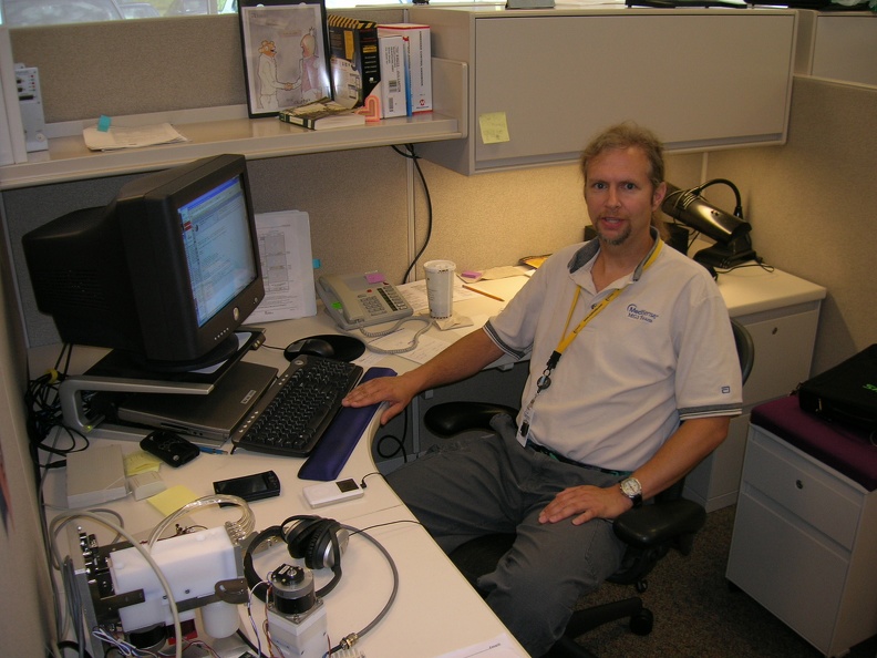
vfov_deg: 41.8
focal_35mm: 34
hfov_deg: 54.0
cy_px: 329
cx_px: 438
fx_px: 861
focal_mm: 5.7
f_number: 2.9
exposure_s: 1/30
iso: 50
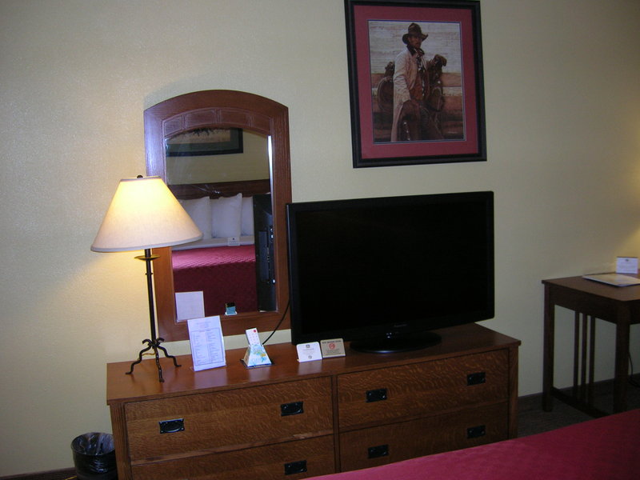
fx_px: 629
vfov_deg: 41.8
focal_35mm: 34
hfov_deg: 54.0
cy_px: 240
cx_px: 320
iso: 102
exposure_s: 1/60.1
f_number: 2.9
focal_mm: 5.7
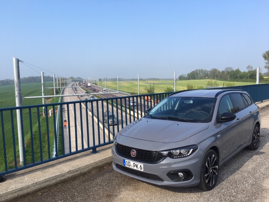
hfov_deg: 61.7
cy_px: 101
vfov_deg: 48.2
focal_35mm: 29
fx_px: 225
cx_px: 134
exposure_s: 1/845
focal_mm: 4.15
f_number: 2.2
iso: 25
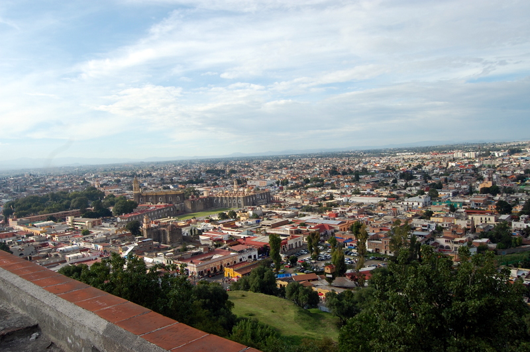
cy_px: 176
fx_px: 397
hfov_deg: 67.4
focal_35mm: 27
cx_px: 265
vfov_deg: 47.9
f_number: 9
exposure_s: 1/320
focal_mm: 18
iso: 200
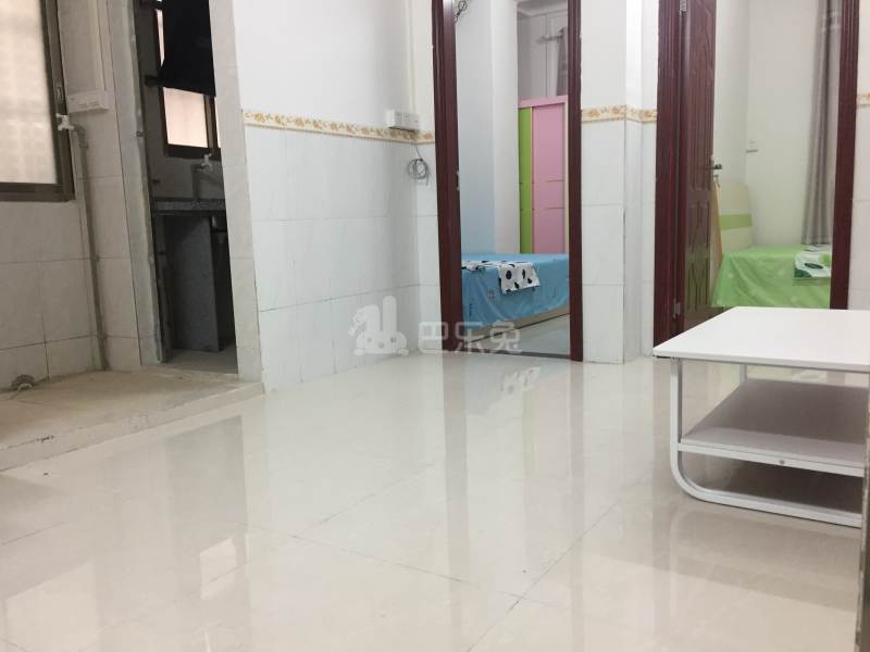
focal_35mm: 29
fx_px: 729
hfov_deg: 61.7
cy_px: 326
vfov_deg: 48.2
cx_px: 435
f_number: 2.2
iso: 160
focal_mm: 4.15
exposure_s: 1/33
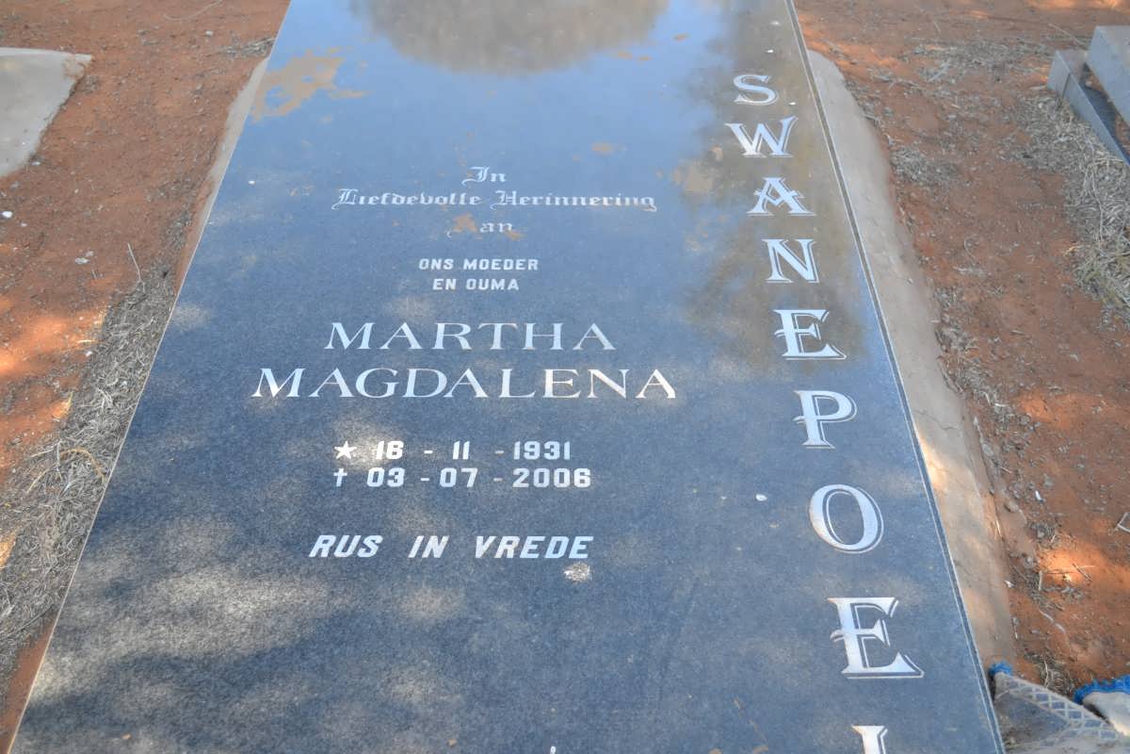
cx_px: 565
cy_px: 377
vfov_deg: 36.9
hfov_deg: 53.1
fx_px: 1130
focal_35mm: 36
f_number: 4
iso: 400
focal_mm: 24
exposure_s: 1/60
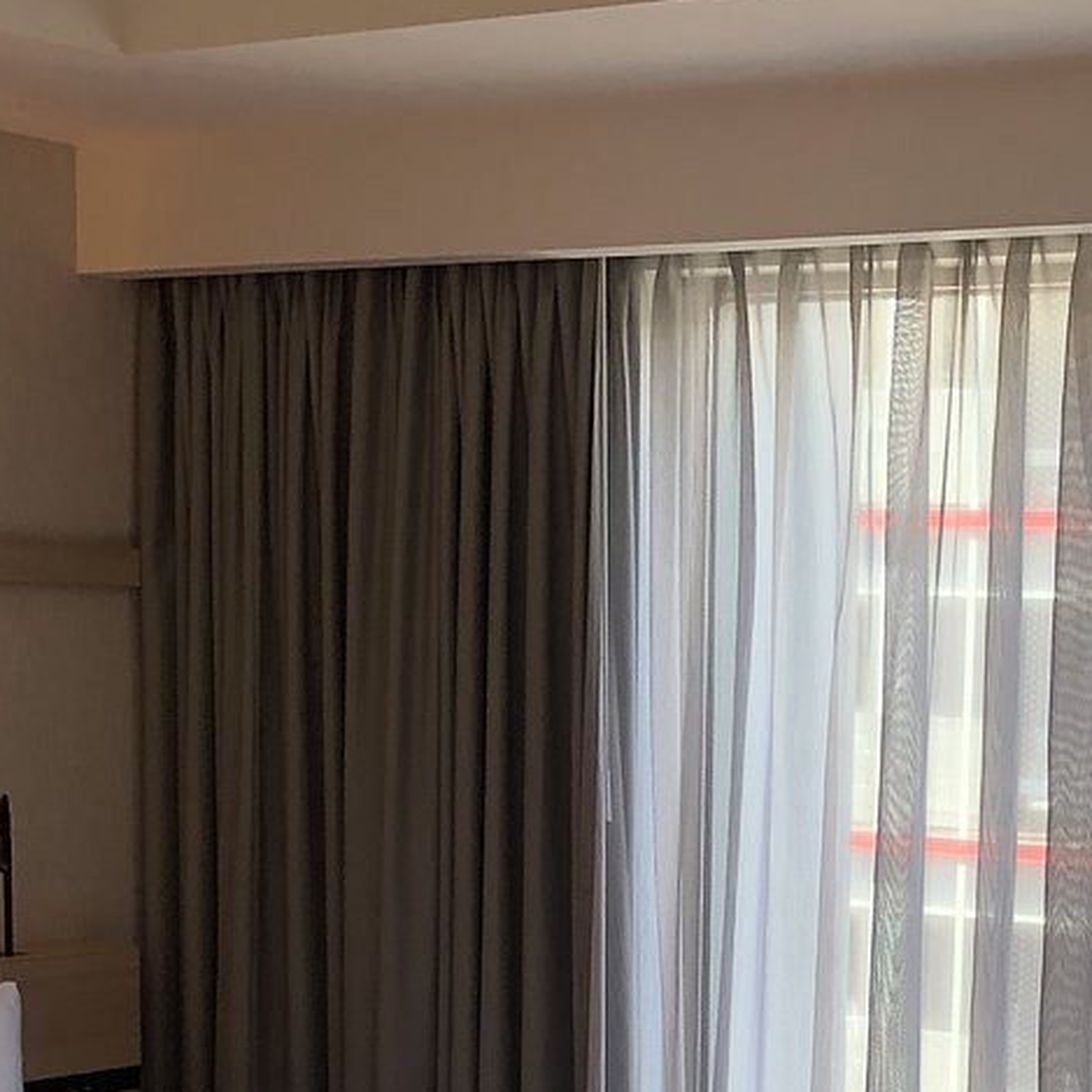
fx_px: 2891
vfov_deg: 20.5
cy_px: 1178
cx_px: 868
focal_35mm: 81
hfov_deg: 21.1
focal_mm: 3.99
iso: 40
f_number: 1.8
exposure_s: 1/120
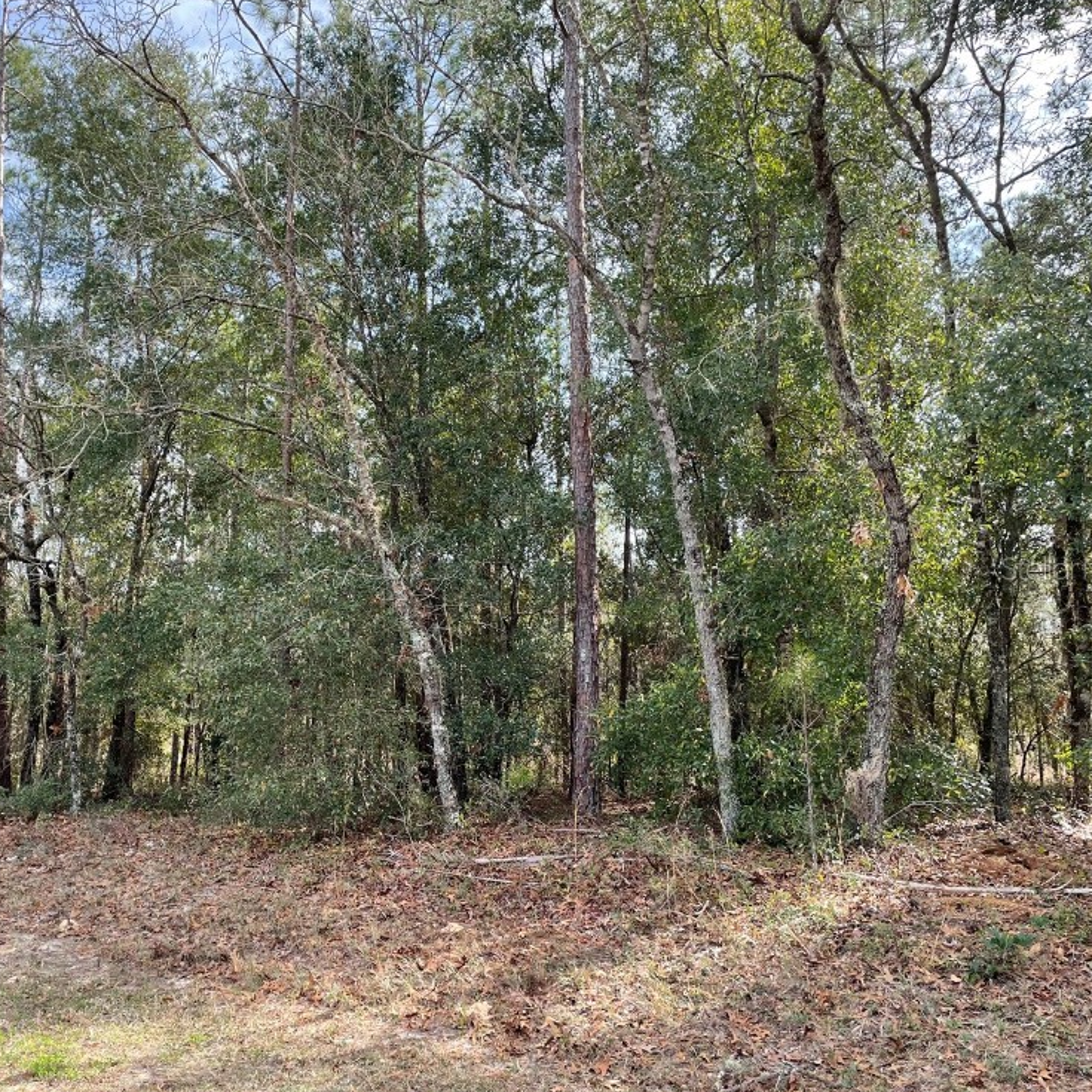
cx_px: 380
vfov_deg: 51.1
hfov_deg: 50.3
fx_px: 1142
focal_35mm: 32
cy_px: 568
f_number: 1.6
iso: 32
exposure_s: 1/569
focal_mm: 4.2
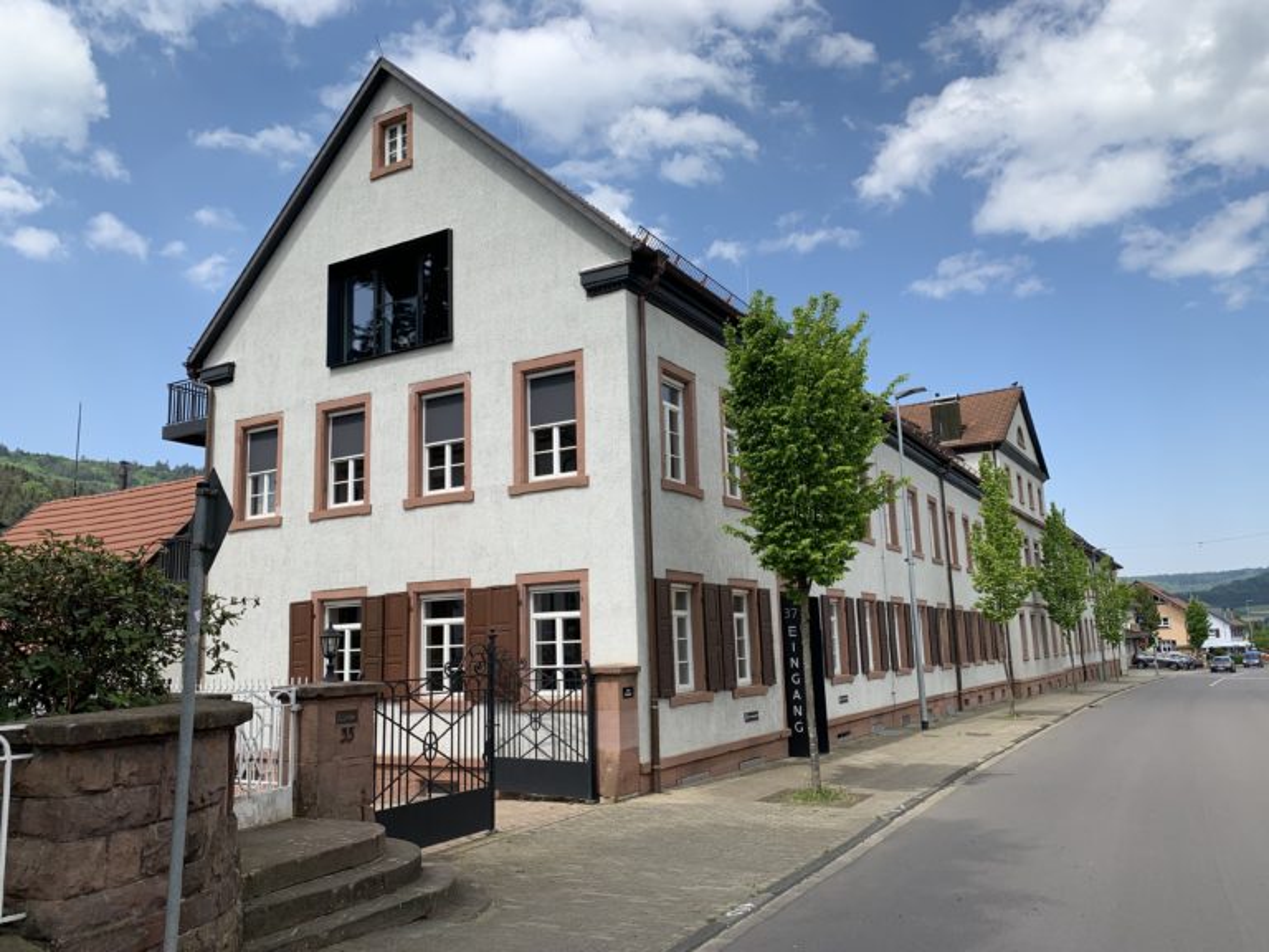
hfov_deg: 67.3
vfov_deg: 53.1
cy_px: 476
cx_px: 634
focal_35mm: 26
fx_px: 953
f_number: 1.8
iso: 25
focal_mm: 4.25
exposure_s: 1/2160
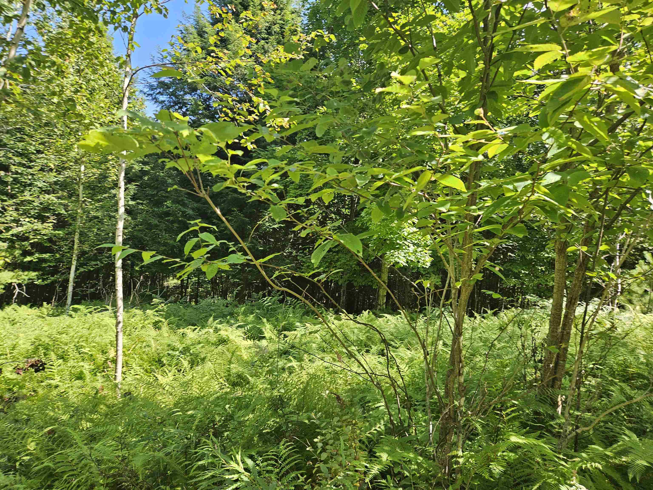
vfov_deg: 58.9
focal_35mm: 23
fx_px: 434
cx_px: 326
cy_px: 245
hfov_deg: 73.9
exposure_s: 1/304
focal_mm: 5.4
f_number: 1.8
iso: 32
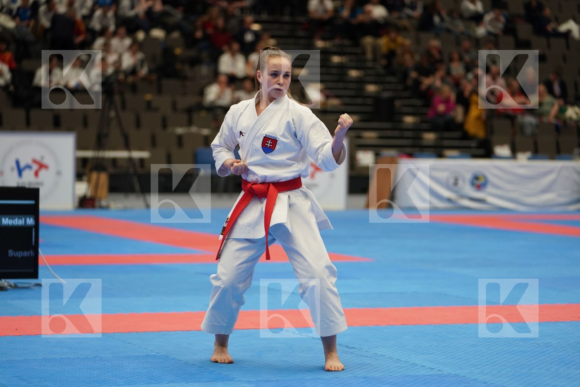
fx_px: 1885
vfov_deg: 11.7
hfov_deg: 17.5
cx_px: 290
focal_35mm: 117
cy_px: 194
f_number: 2.8
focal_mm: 117
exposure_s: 1/500
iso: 1000
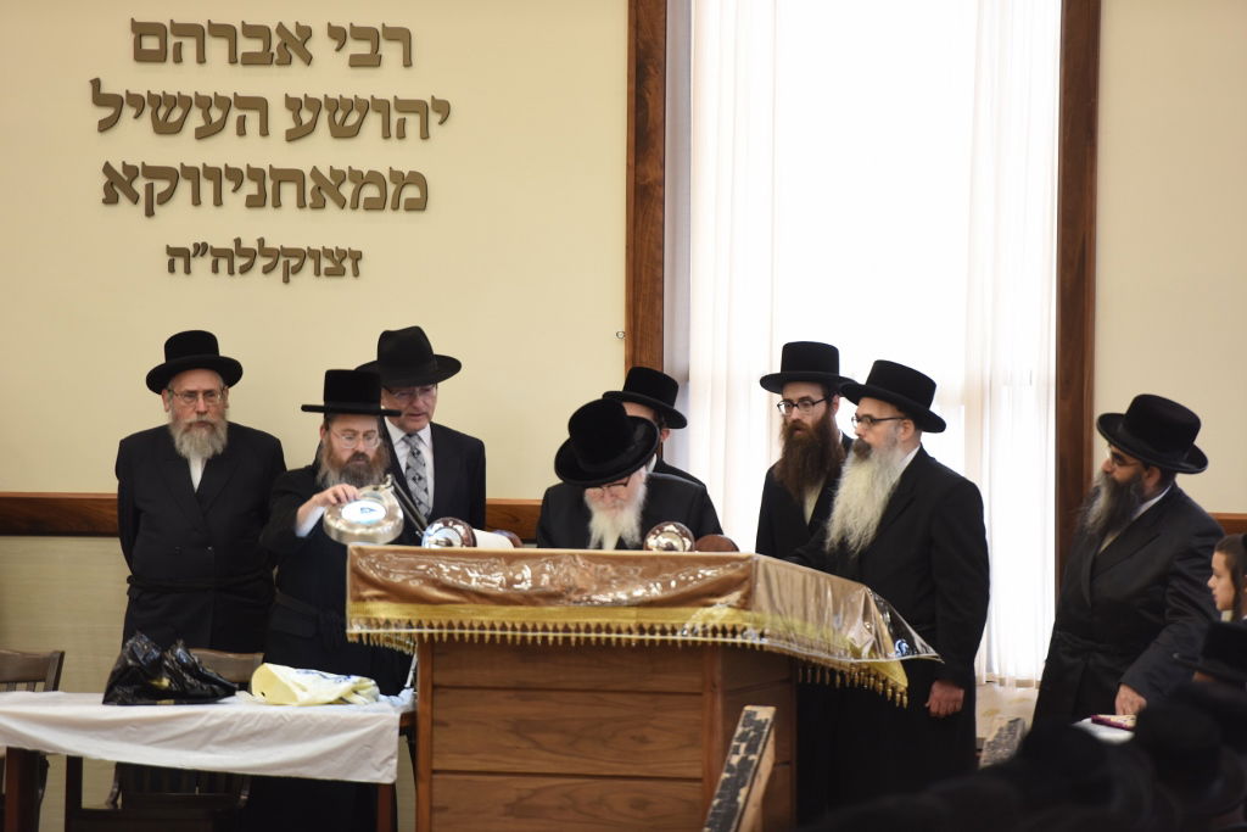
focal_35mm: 200
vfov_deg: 6.9
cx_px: 624
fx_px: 6928
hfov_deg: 10.3
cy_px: 416
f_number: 2.8
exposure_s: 1/125
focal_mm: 200
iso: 640
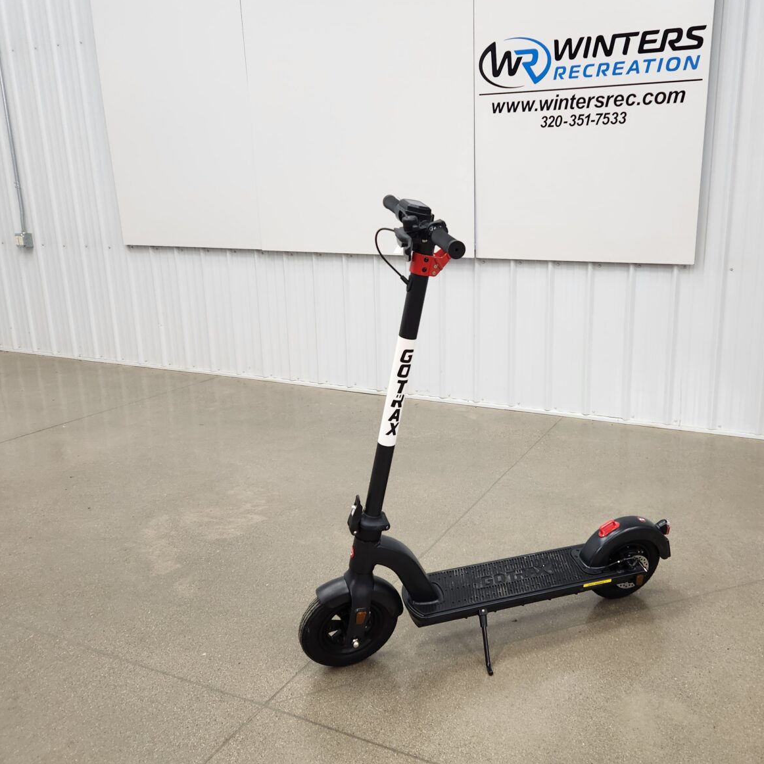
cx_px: 504
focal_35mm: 28
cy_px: 370
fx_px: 699
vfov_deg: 57.3
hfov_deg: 56.2
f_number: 1.8
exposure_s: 1/120
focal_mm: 5.4
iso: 125
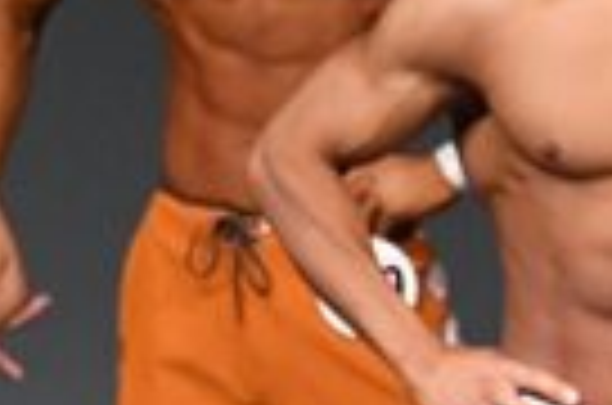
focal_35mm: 1799
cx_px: 655
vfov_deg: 0.8
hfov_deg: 1.1
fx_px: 30512
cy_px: 544
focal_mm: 210
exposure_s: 1/400
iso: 4000
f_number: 5.6
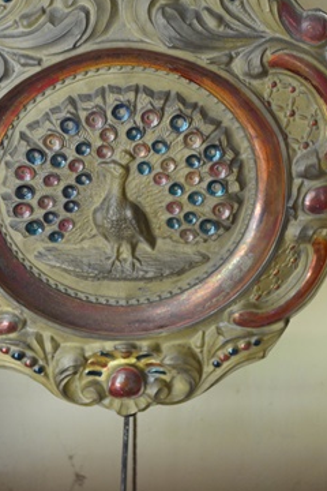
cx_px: 110
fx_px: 1090
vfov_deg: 25.4
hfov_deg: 17.0
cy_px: 226
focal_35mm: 80
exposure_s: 1/40
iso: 800
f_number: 4.8
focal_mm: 32
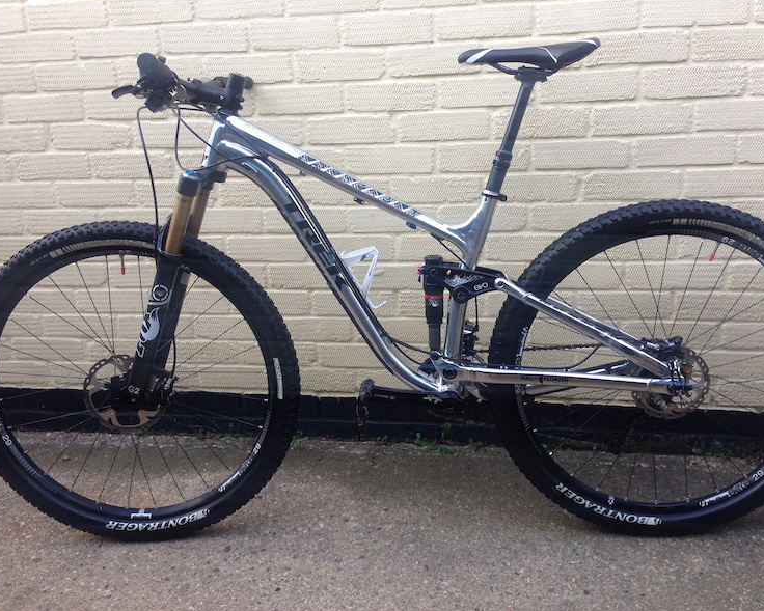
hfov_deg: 51.5
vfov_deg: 42.2
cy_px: 304
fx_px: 792
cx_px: 402
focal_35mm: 35
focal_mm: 4.12
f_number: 2.4
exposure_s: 1/120
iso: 64
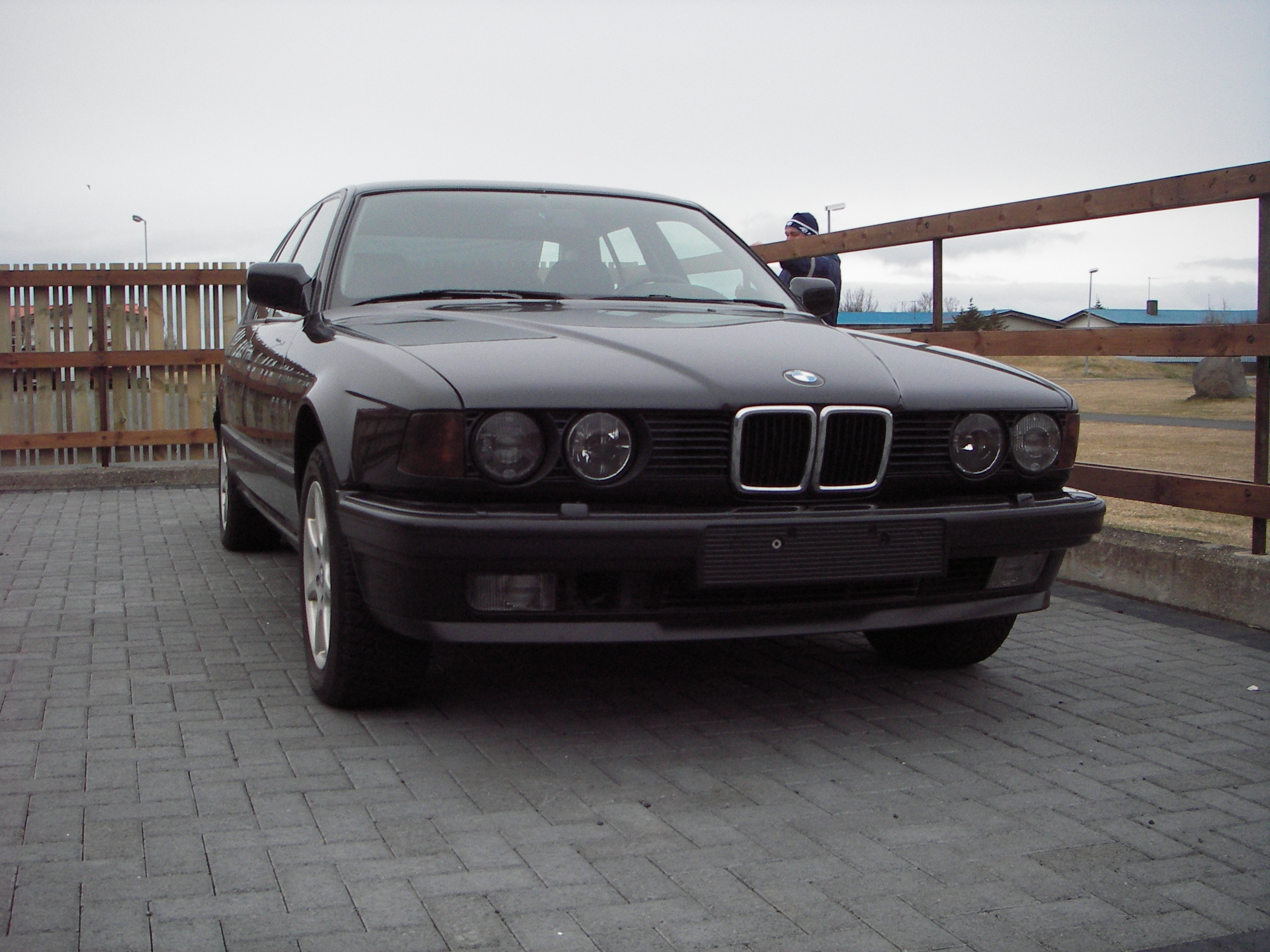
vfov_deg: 37.7
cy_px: 476
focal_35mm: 38
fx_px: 1394
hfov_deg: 49.0
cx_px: 635
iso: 80
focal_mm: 6.3
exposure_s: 1/30
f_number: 3.3
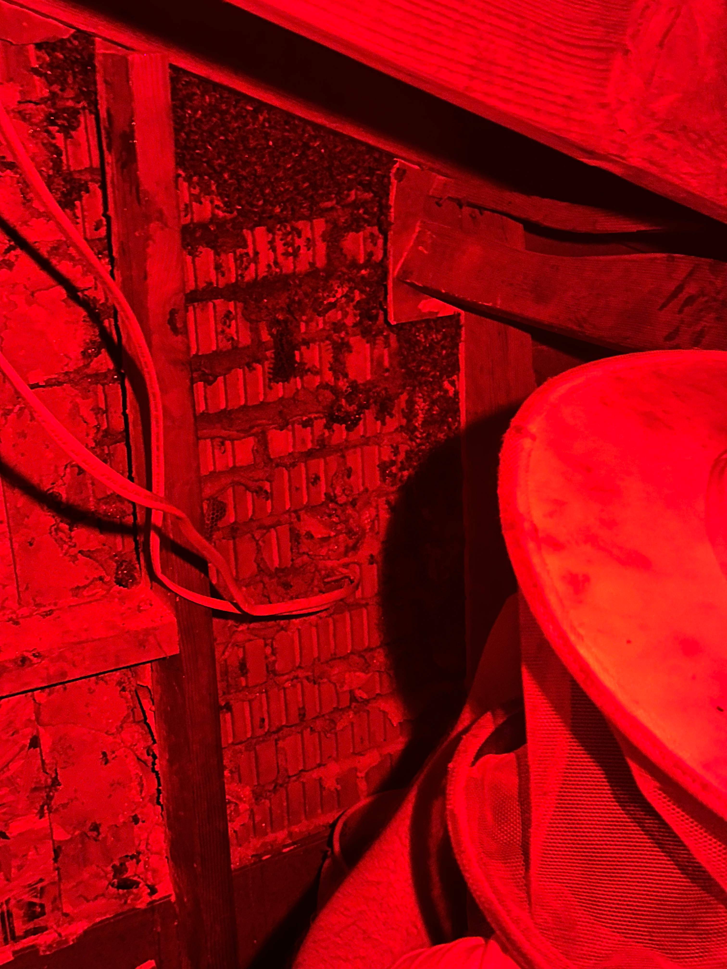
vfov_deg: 39.7
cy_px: 484
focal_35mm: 48
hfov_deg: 30.3
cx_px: 364
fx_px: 1344
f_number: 1.78
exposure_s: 1/5
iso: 400
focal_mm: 6.86
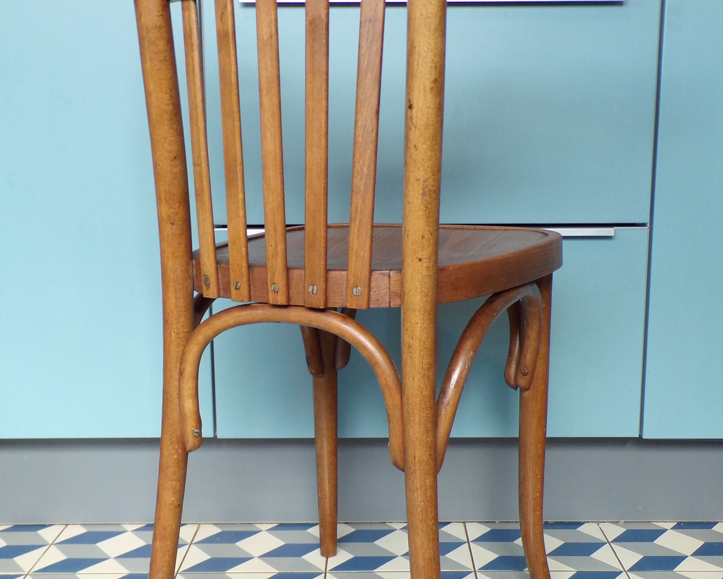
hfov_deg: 41.1
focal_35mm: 45
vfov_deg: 33.4
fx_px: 963
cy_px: 332
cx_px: 354
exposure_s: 1/20
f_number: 3.2
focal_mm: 5.8
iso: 237
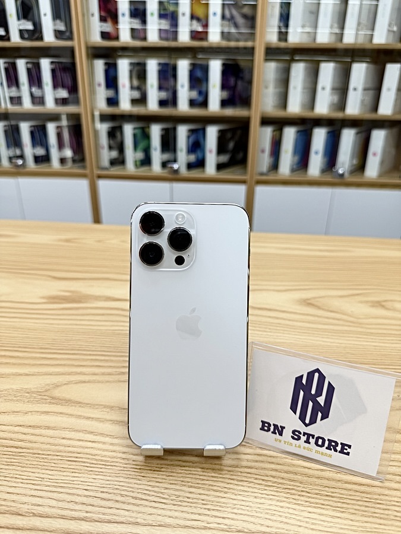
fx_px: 371
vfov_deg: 71.6
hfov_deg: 56.8
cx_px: 200
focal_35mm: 24
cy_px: 267
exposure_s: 1/120
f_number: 1.78
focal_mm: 6.76
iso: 64
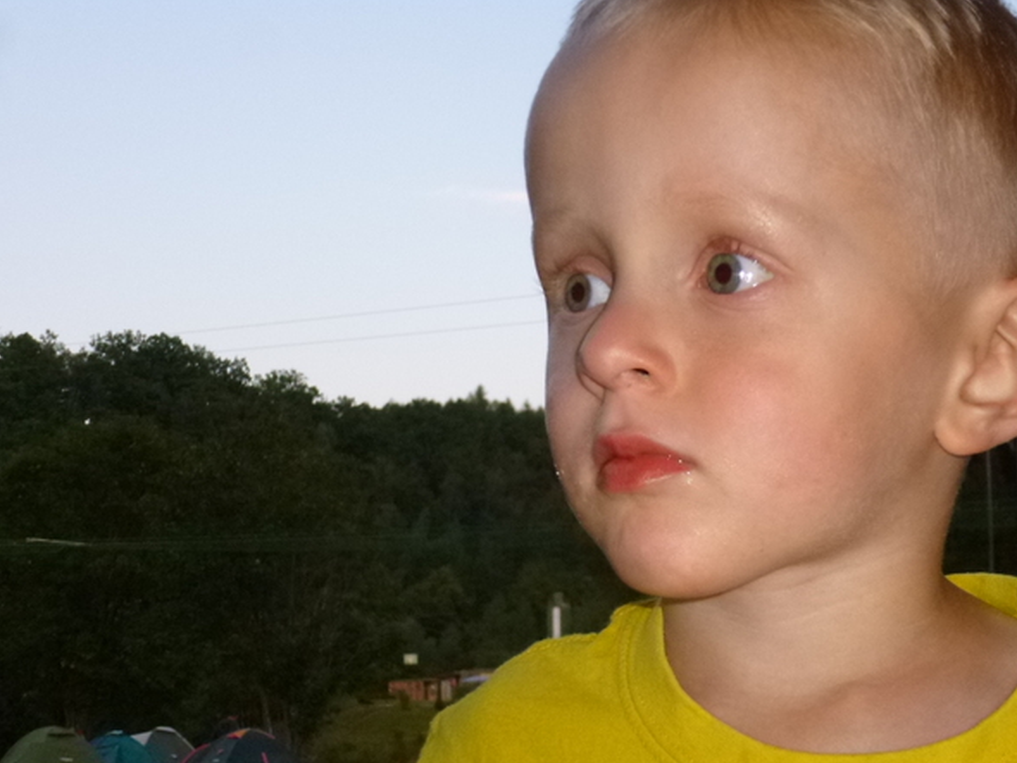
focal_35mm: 61
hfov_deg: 31.6
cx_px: 615
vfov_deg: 23.9
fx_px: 1793
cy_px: 501
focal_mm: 8
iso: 400
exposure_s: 1/125
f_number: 3.9
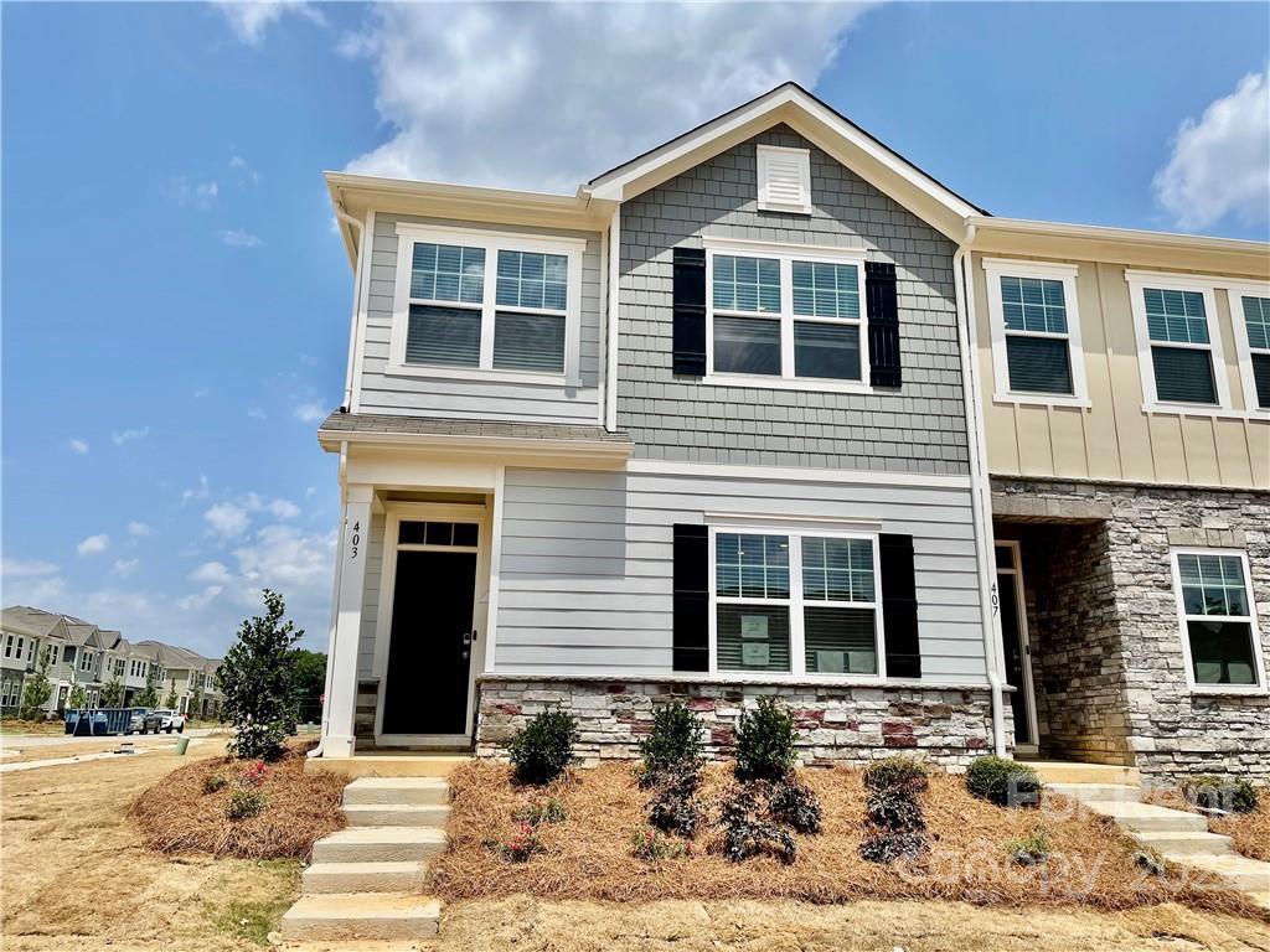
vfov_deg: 53.1
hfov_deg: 67.3
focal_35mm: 26
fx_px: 954
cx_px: 635
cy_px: 476
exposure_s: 1/5556
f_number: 1.6
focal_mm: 4.2
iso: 32
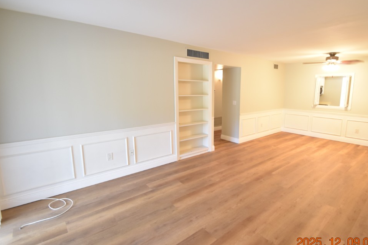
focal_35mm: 18
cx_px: 215
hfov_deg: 89.2
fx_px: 184
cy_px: 118
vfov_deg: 67.4
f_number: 3.5
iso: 800
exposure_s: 1/20
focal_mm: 10
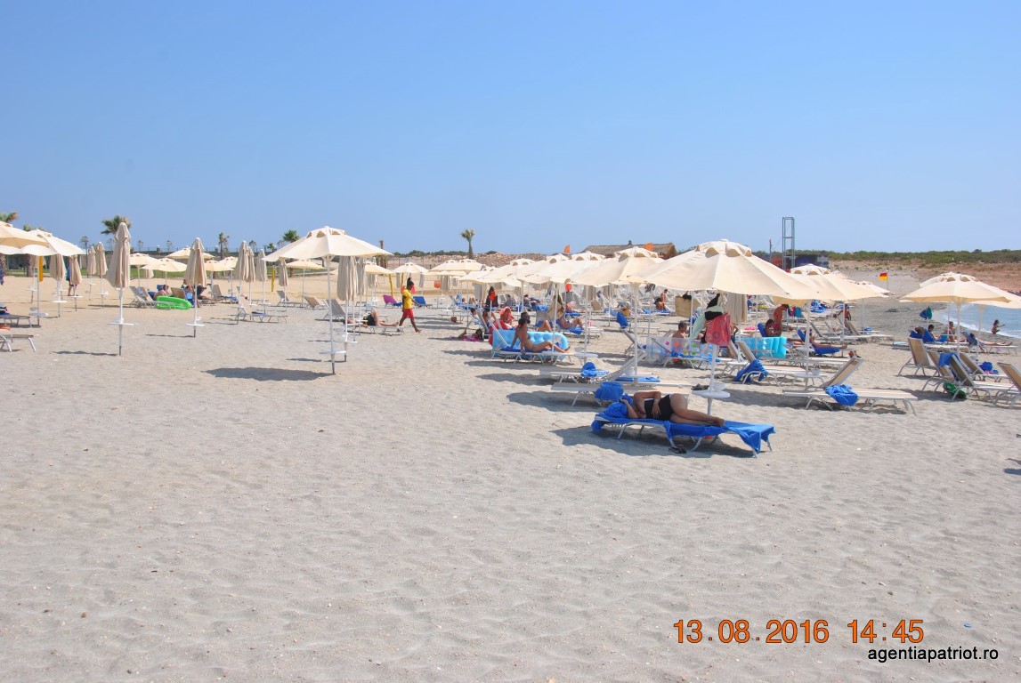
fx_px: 937
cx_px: 510
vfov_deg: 40.1
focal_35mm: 33
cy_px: 342
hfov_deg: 57.2
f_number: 9
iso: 100
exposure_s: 1/320
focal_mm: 22
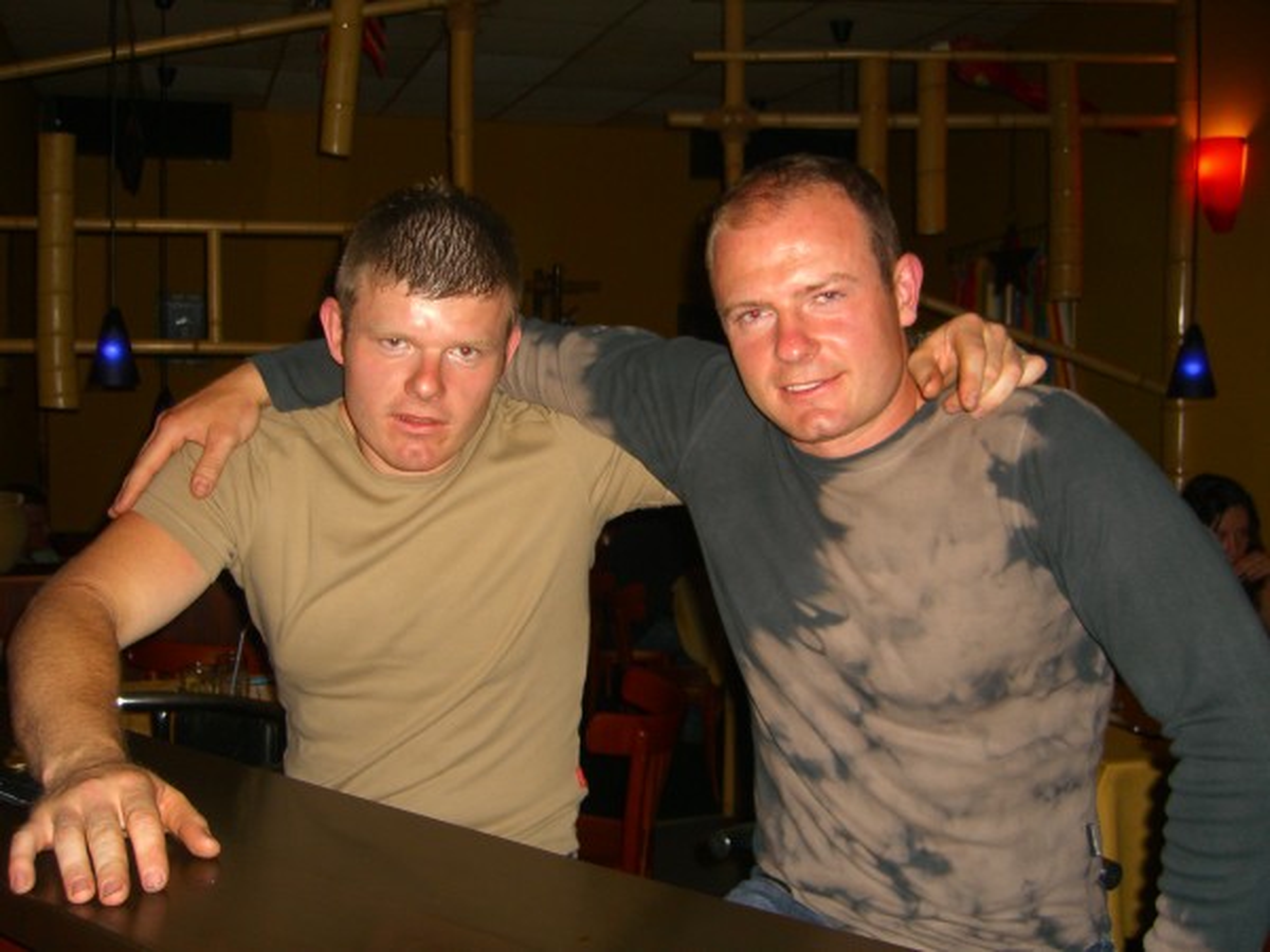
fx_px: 1394
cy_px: 476
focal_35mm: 38
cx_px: 635
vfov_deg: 37.7
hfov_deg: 49.0
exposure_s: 1/60
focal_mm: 7.9
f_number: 2.8
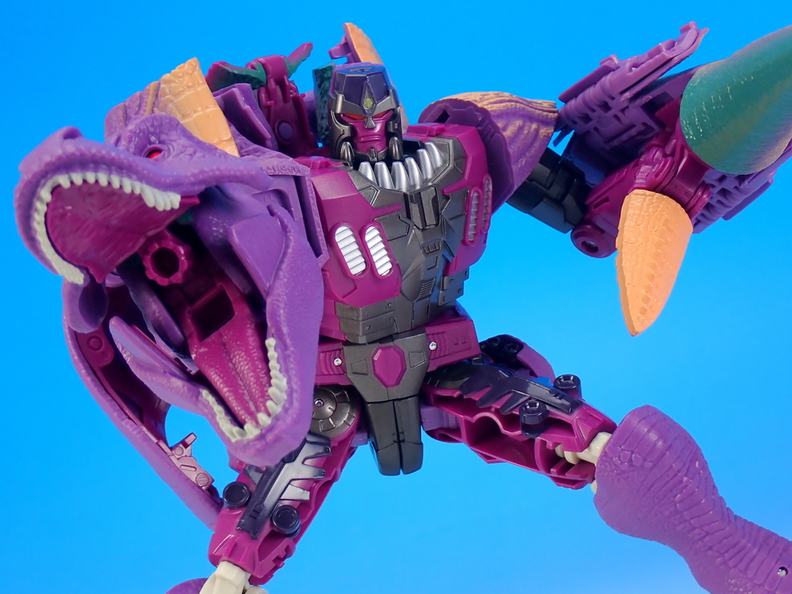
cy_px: 297
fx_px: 1762
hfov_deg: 25.3
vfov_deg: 19.1
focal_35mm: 77
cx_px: 396
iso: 100
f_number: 16
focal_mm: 13.65
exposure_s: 1
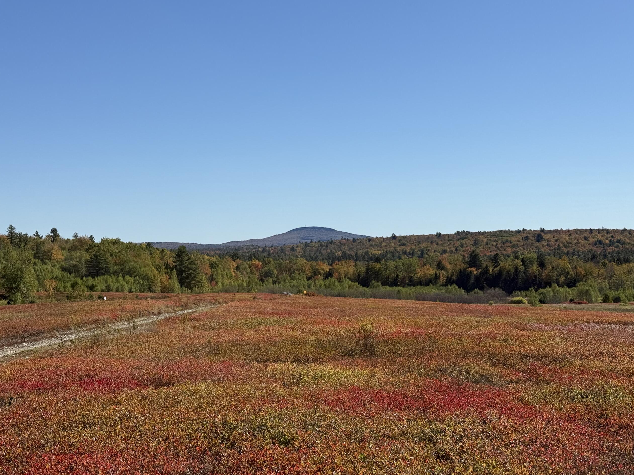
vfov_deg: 25.7
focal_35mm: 57
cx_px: 293
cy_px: 245
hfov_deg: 33.8
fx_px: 1044
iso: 64
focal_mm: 6.76
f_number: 1.78
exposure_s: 1/7874
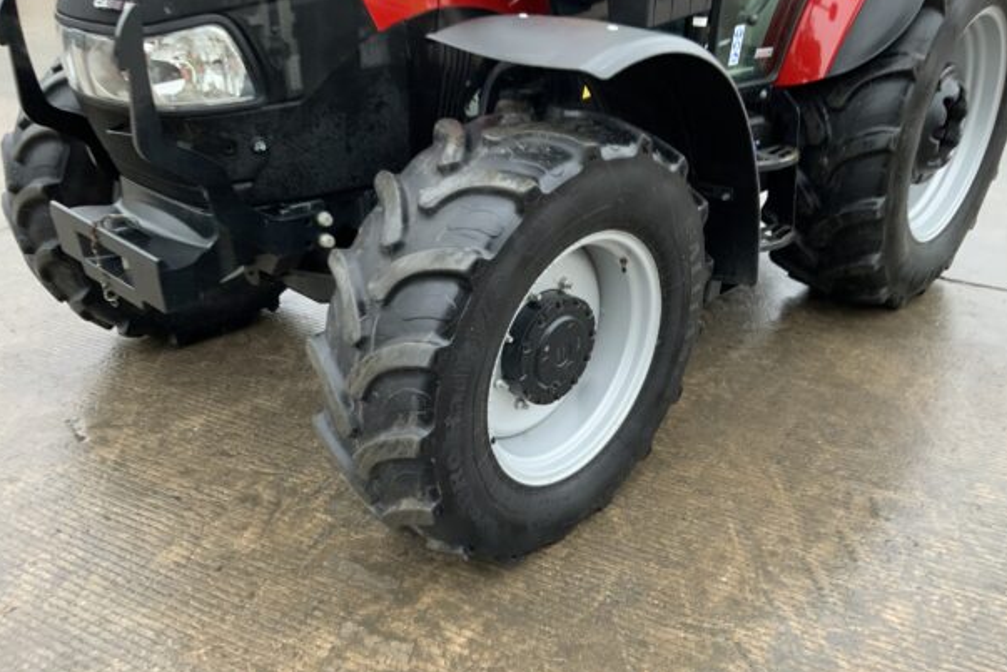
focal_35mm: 32
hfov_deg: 58.7
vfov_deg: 41.1
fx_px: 895
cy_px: 374
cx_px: 524
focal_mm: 3
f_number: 1.8
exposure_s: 1/65
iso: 64
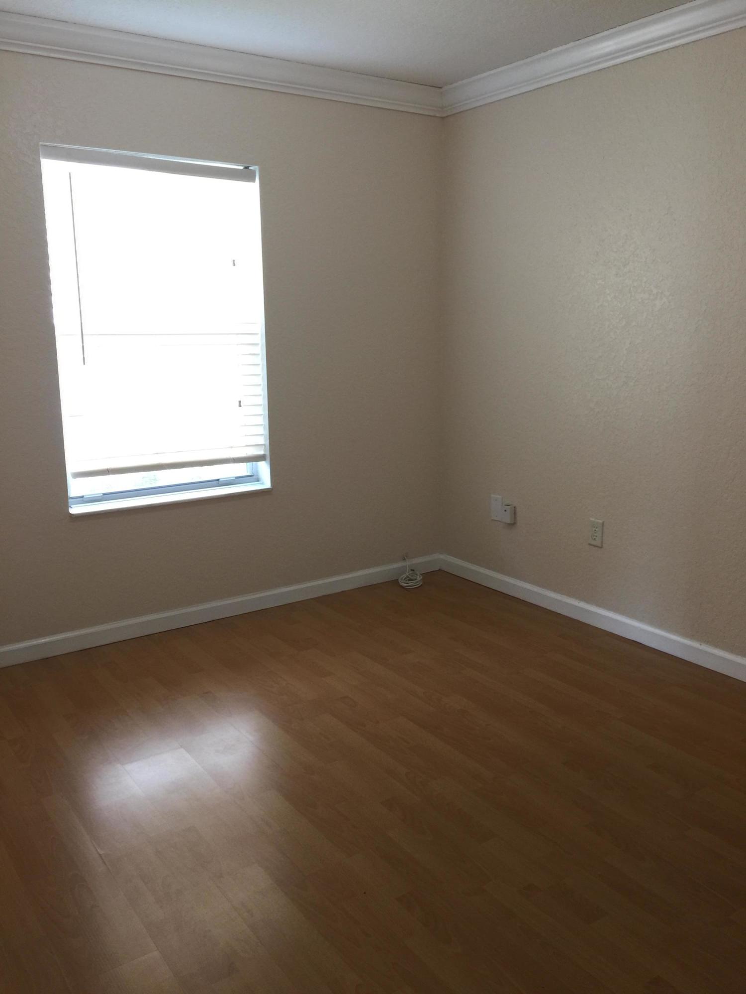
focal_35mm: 29
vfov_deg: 61.7
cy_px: 497
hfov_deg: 48.2
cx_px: 373
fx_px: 833
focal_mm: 4.15
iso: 50
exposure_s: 1/15
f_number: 2.2
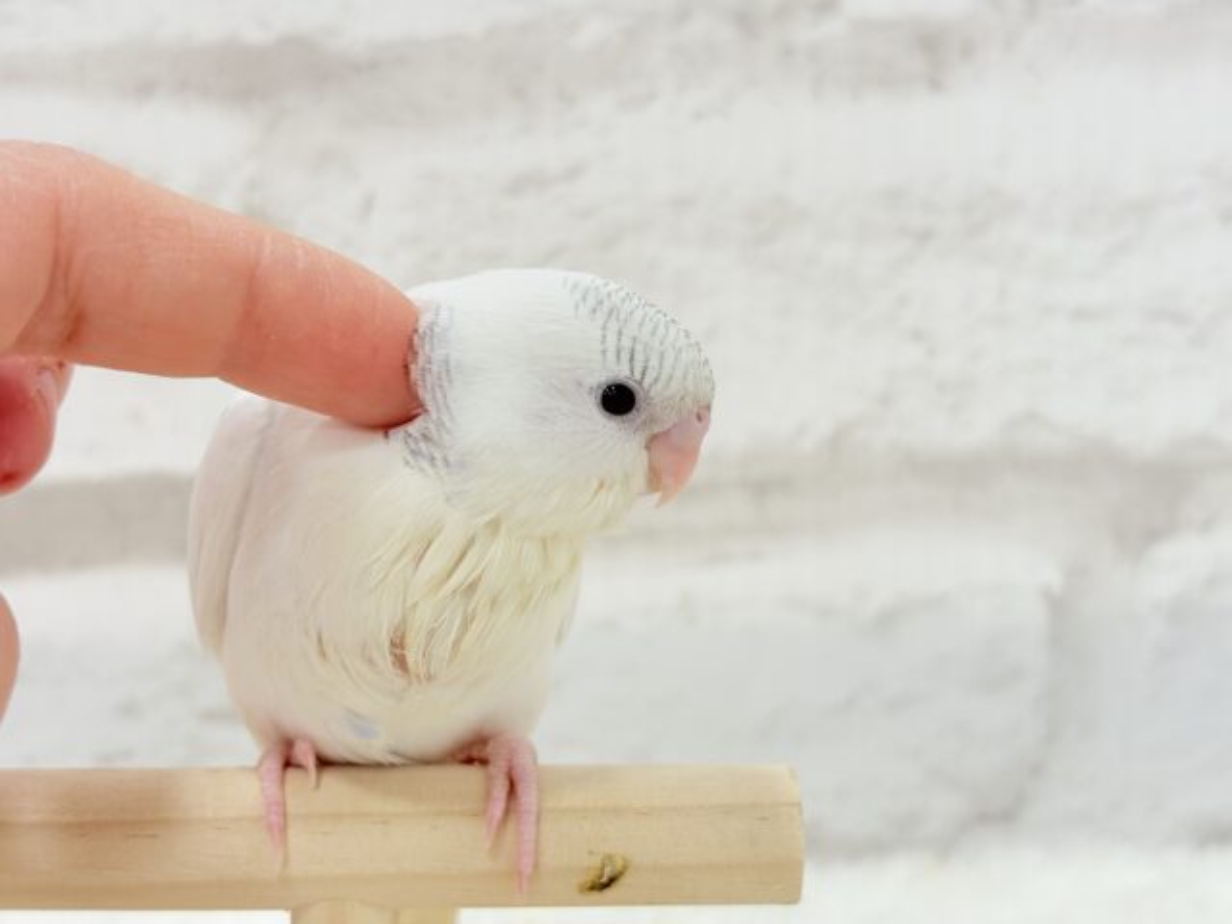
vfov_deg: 28.0
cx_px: 616
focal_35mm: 52
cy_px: 462
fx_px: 1851
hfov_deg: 36.8
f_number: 1.6
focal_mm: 5.96
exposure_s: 1/50
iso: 40
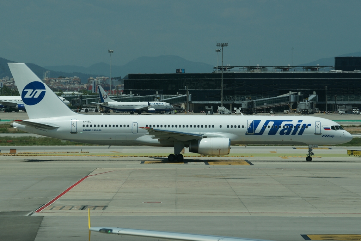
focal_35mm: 230
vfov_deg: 6.0
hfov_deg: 8.9
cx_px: 180
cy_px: 120
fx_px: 2307
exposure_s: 1/320
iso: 200
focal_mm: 230
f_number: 13
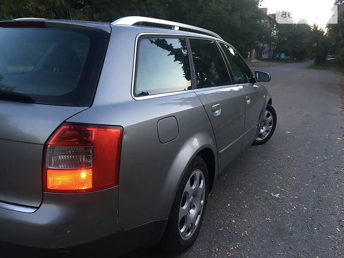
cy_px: 129
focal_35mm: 29
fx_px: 288
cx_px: 172
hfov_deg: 61.7
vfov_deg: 48.2
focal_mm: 4.2
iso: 100
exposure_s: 1/33
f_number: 2.2
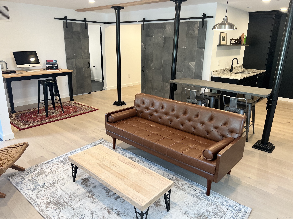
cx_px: 146
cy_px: 110
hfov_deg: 67.3
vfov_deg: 53.1
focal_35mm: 26
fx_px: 220
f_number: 1.5
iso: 100
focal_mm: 5.7
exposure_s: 1/60
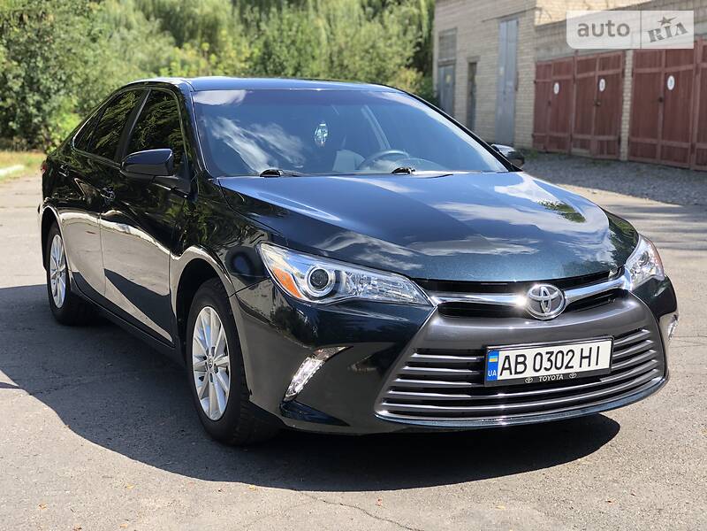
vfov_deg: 25.7
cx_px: 354
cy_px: 266
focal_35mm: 57
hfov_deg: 33.8
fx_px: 1164
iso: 20
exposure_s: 1/173
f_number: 2.8
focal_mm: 6.6
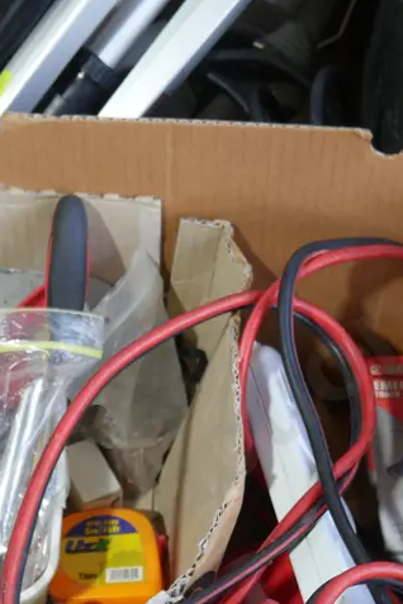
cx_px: 185
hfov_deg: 20.3
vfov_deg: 29.4
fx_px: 1125
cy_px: 483
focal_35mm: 67
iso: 320
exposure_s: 1/60
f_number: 4
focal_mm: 15
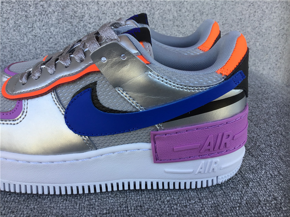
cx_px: 145
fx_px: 260
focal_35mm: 31
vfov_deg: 45.4
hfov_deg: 58.4
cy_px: 108
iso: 25
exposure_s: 1/131
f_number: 2.4
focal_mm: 3.3
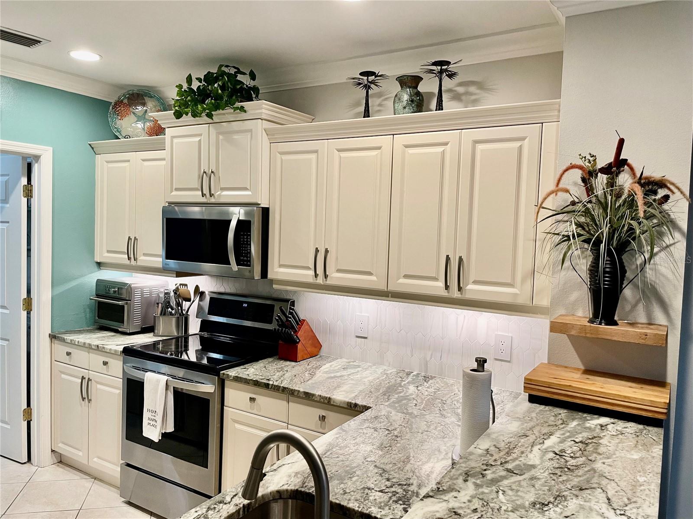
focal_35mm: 26
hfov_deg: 67.3
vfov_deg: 53.1
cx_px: 346
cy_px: 260
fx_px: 521
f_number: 1.6
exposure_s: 1/60
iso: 80
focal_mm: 4.2
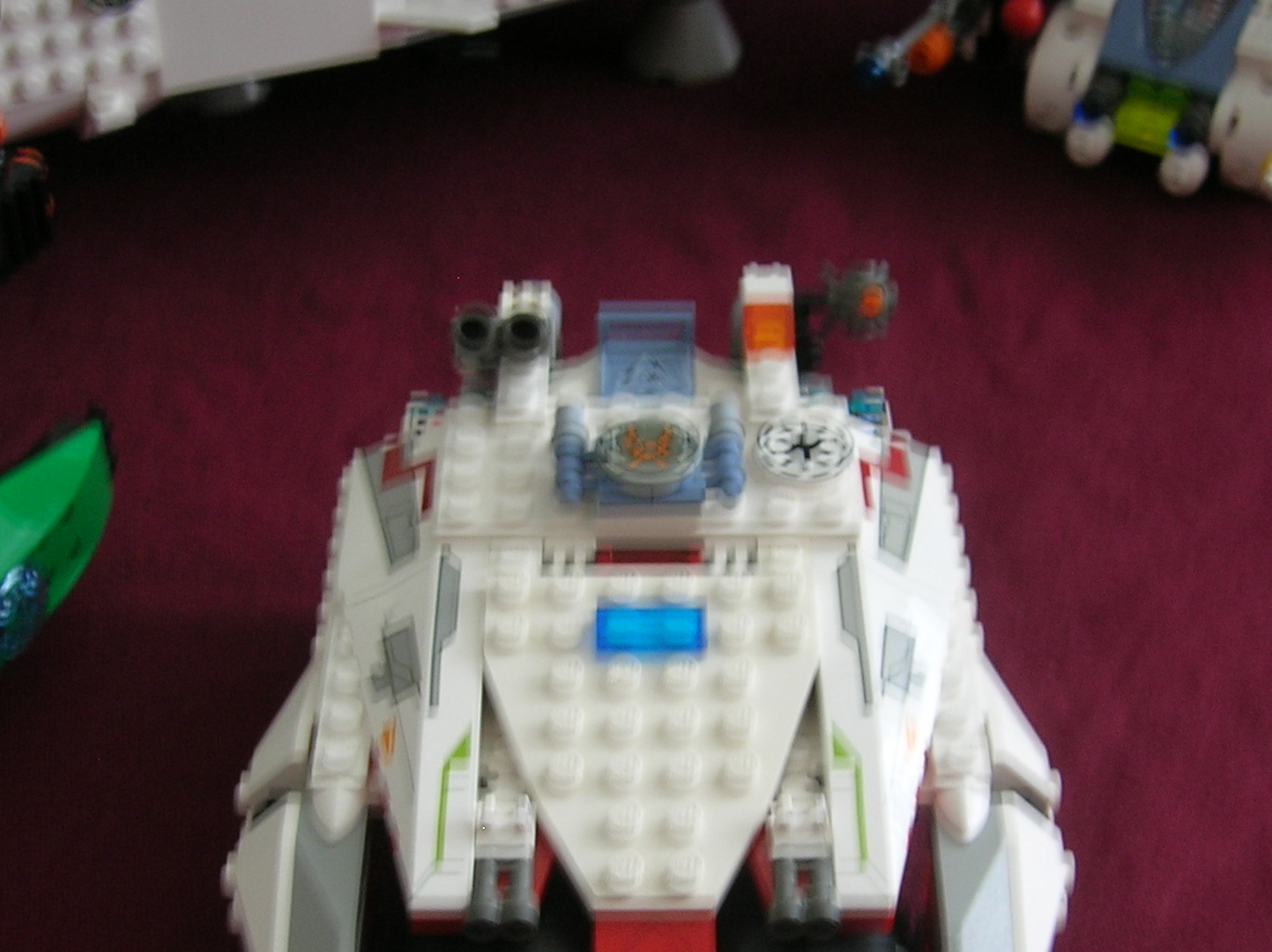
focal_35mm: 57
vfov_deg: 25.5
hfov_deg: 33.8
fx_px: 2092
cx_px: 669
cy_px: 651
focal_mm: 5.7
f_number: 2.9
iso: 50
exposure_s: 1/4.7
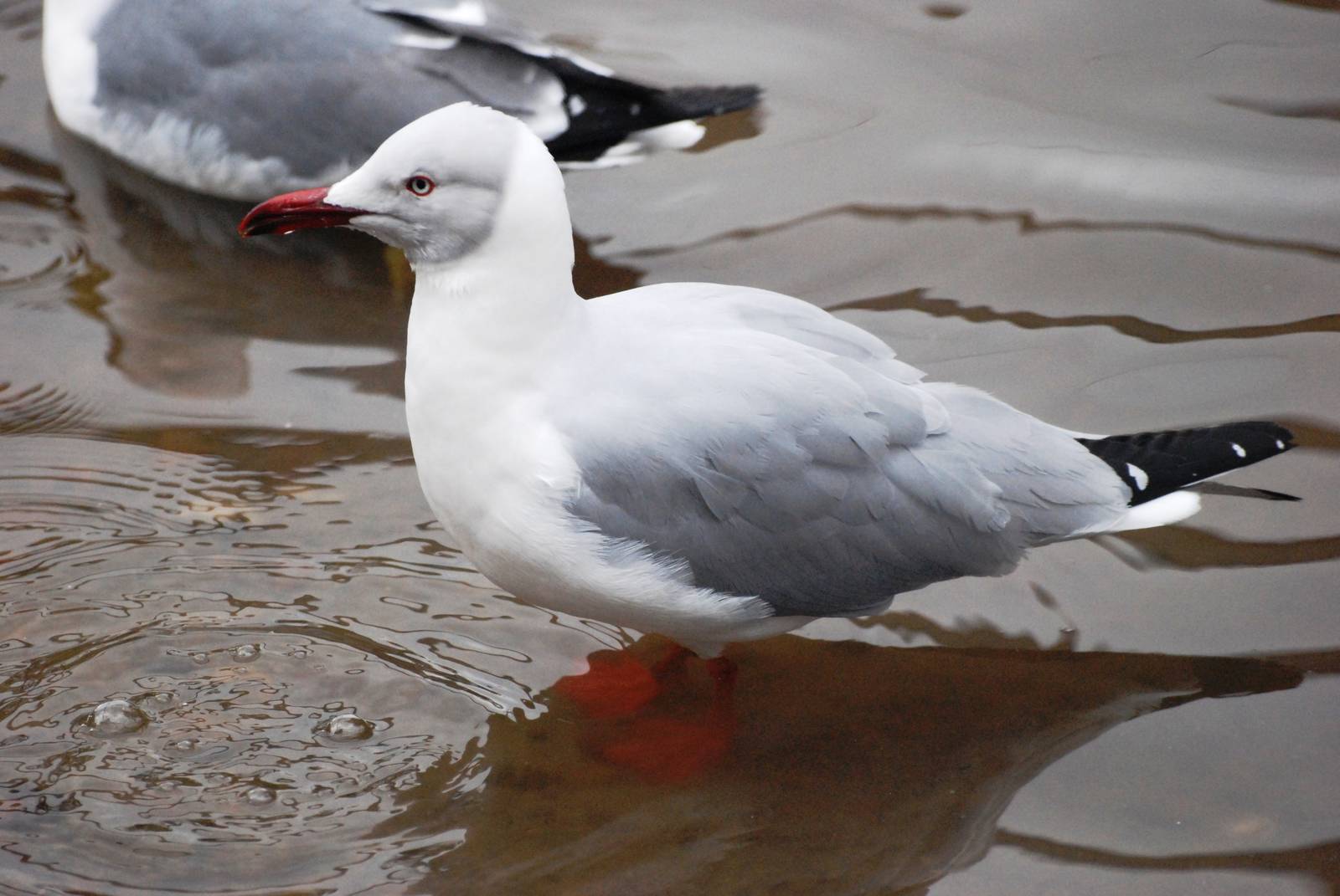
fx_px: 12298
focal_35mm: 330
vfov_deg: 4.2
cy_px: 448
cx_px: 670
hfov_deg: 6.2
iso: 1600
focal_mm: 220
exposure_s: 1/1250
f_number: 5.3
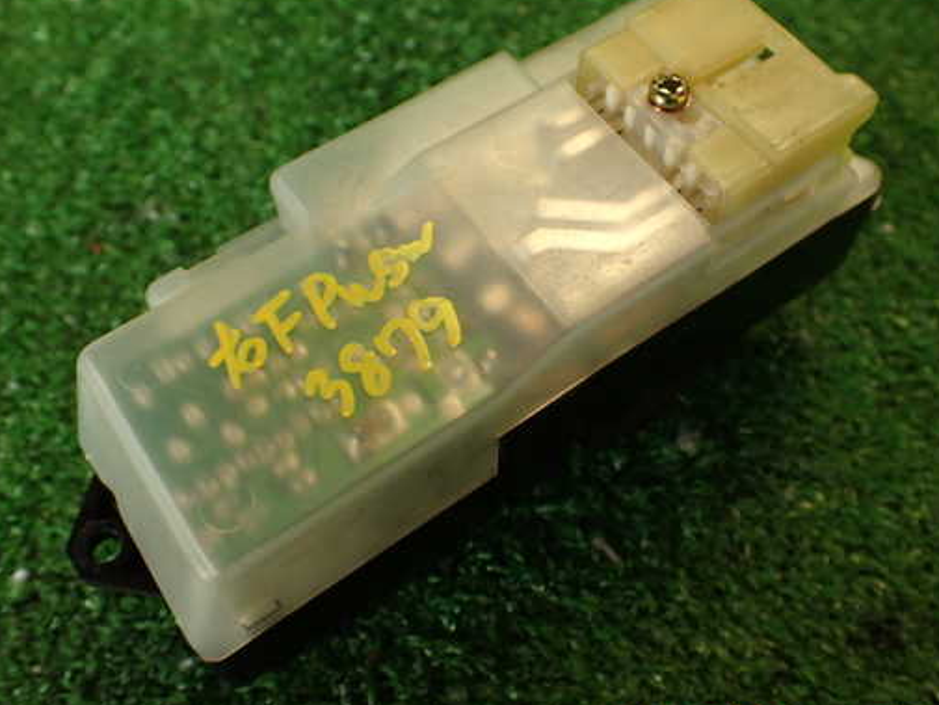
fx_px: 1031
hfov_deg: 49.0
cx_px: 480
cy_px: 331
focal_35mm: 38
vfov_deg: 37.7
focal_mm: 5.79
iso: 200
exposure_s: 1/60
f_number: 2.4
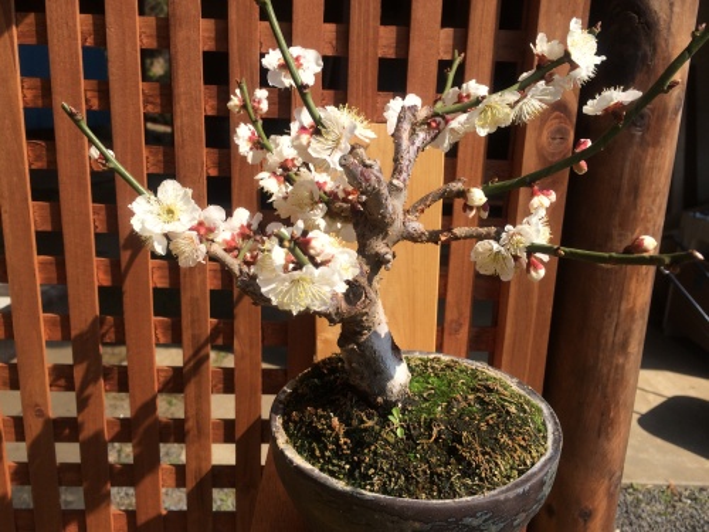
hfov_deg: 60.0
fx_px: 614
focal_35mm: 30
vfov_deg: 46.8
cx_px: 354
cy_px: 266
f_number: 2.2
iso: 32
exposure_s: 1/1520
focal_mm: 4.12
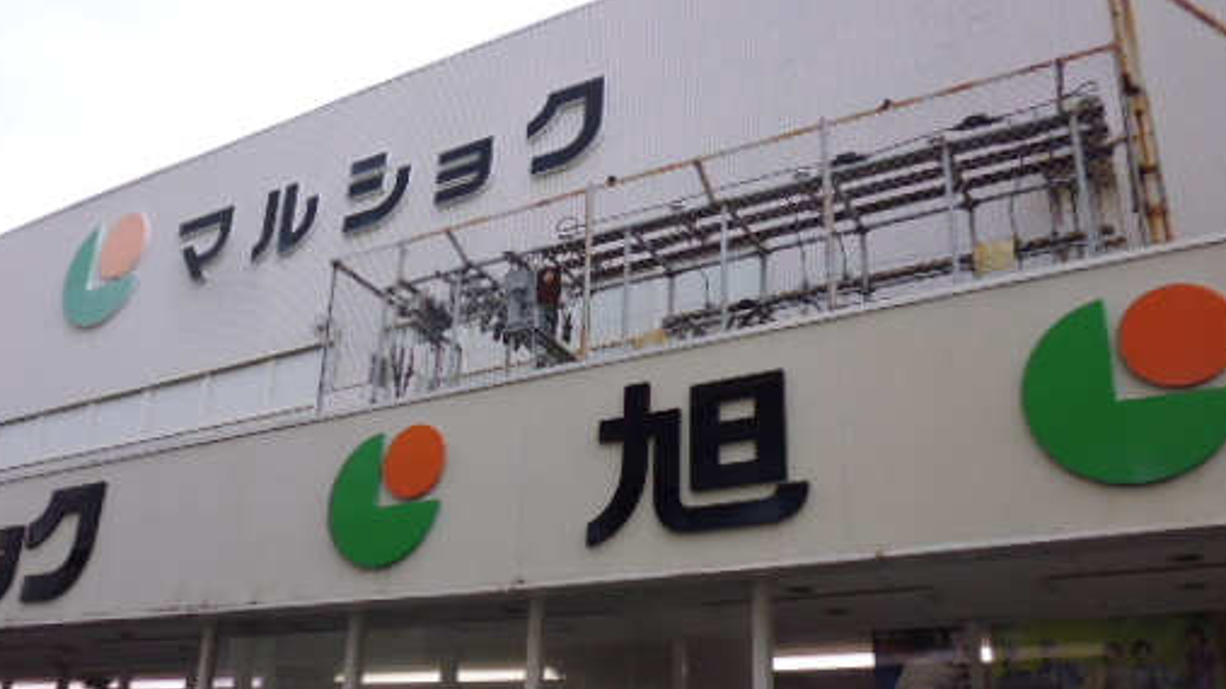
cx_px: 527
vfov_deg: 35.4
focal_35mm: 33
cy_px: 425
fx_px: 1073
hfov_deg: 59.3
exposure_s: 1/640
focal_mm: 4.3
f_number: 2.8
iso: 100
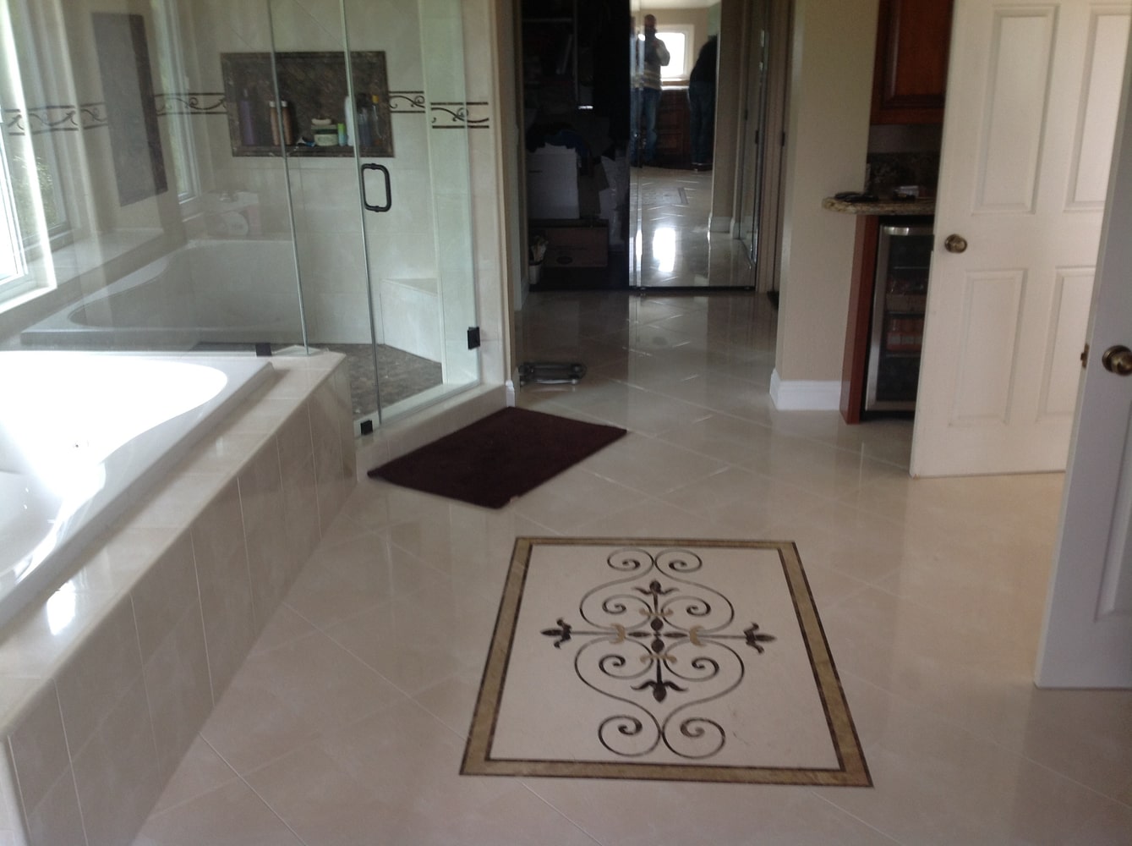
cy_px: 423
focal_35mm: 35
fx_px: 1143
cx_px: 566
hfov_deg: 52.7
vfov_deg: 40.6
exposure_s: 1/30
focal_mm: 4.28
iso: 64
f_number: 2.4
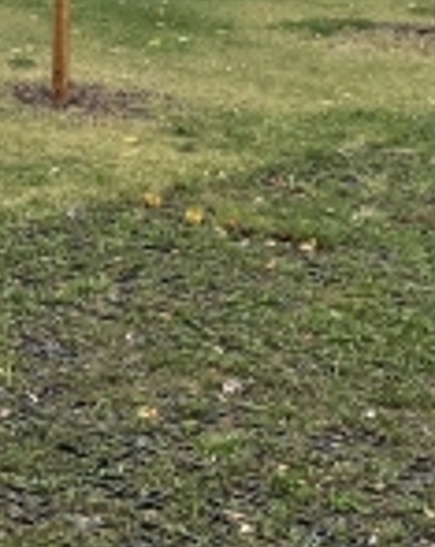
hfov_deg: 13.8
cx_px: -74
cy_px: -290
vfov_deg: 16.2
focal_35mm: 108
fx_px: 1743
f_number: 1.6
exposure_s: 1/421
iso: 32
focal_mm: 4.2
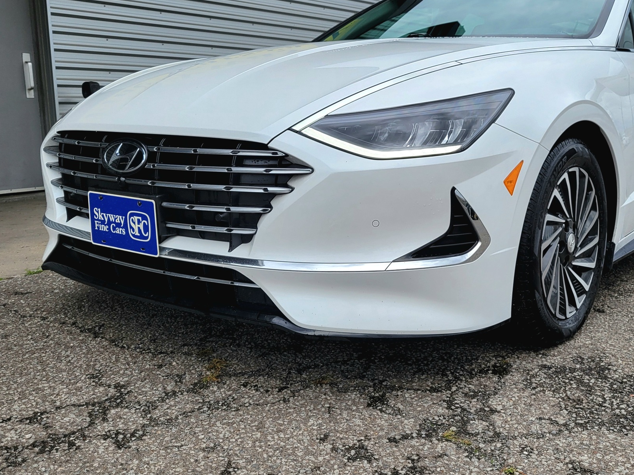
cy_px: 184
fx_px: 604
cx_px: 399
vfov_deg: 42.7
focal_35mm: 33
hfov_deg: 54.7
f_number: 1.8
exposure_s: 1/1000
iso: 40
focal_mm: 5.4
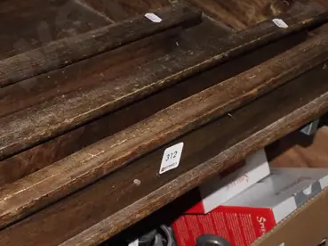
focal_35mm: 100
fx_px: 947
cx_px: 46
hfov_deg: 19.4
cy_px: 47
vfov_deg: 14.7
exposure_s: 1/160
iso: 2500
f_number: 5.6
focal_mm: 18
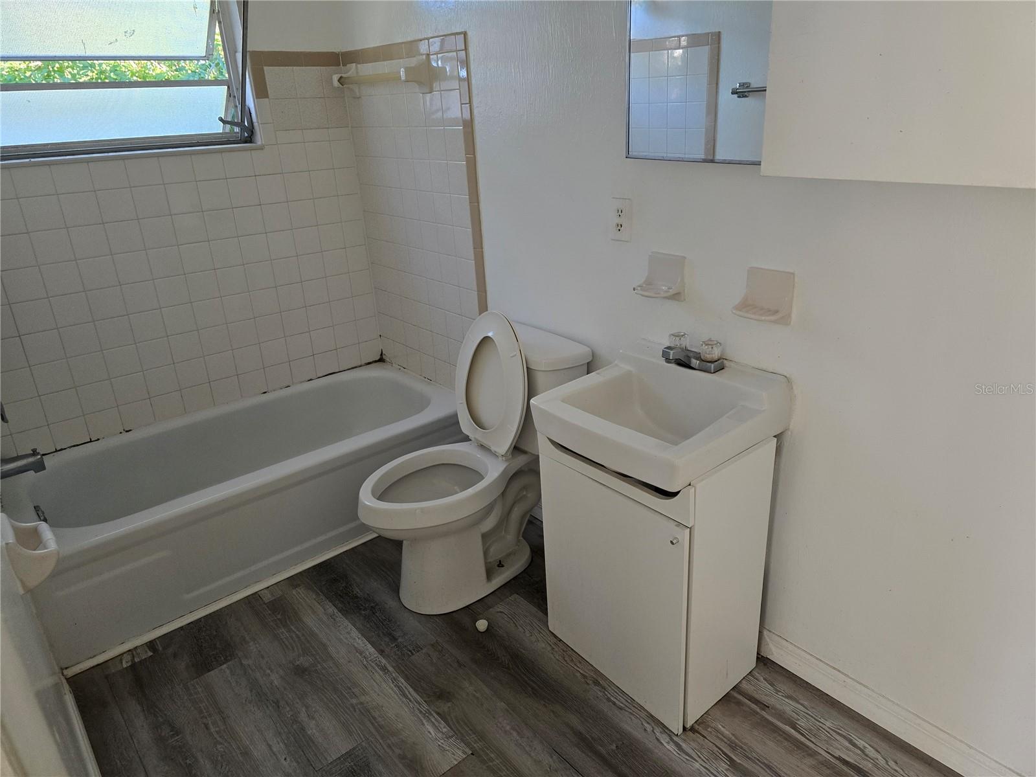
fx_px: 688
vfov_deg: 58.9
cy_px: 388
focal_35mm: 23
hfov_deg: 73.9
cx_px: 518
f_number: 1.7
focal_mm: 6.3
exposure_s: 1/120
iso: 320
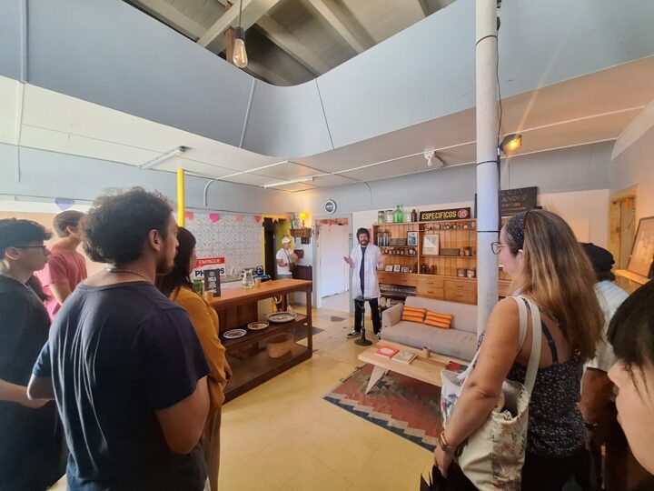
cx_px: 327
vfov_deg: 89.9
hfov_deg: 106.2
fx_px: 246
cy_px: 246
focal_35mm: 13
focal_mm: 1.74
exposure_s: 1/33
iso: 200
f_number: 2.2
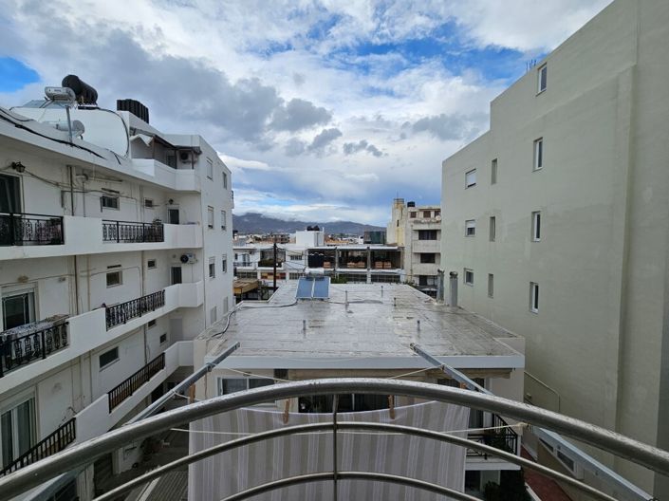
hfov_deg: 106.2
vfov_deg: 89.9
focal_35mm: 13
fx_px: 251
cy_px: 250
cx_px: 334
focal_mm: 2.2
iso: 50
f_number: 2.2
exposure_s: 1/1732
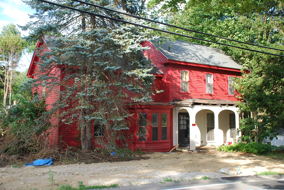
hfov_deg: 49.5
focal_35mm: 39
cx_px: 142
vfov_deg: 34.3
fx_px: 308
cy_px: 95
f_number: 4
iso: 100
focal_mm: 26
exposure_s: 1/125
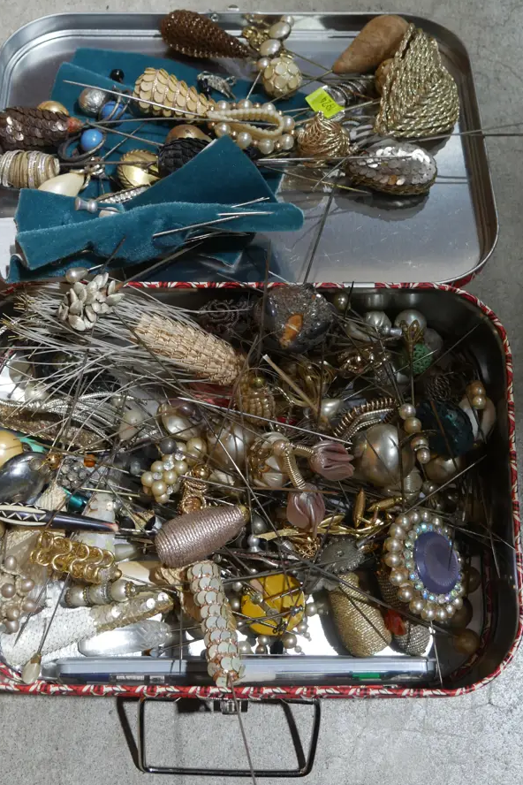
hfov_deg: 28.0
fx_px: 1046
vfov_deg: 41.1
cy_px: 373
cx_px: 219
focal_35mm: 48
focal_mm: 20
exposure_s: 1/60
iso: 500
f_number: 4.5
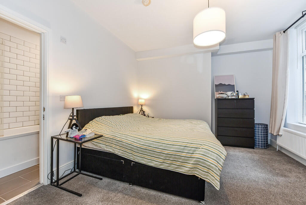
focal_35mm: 14
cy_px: 102
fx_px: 119
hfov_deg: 104.2
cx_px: 153
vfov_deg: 81.3
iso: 400
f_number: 7.1
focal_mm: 14
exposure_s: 1/15
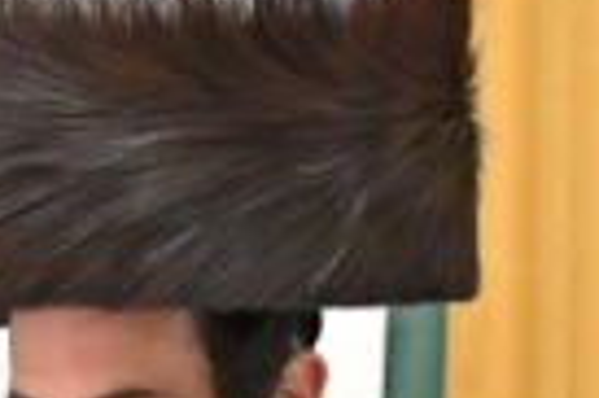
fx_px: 7229
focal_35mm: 435
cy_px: 1391
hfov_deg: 4.5
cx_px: -1277
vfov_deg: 3.1
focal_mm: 39
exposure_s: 1/200
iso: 500
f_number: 4
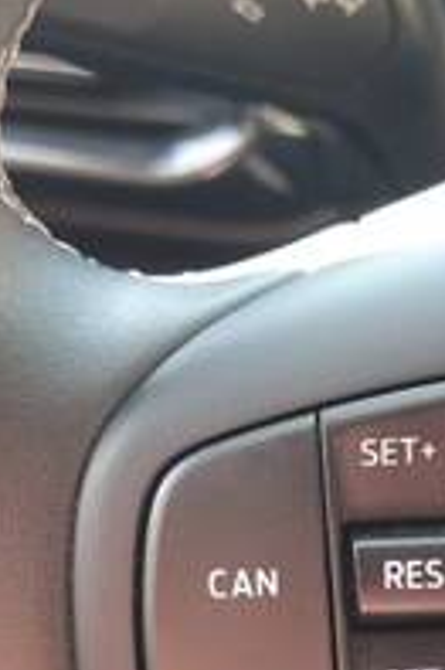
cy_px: 576
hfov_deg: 18.2
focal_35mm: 72
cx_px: 494
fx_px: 1337
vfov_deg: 27.3
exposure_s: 1/50
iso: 64
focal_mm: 5.23
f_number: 1.8
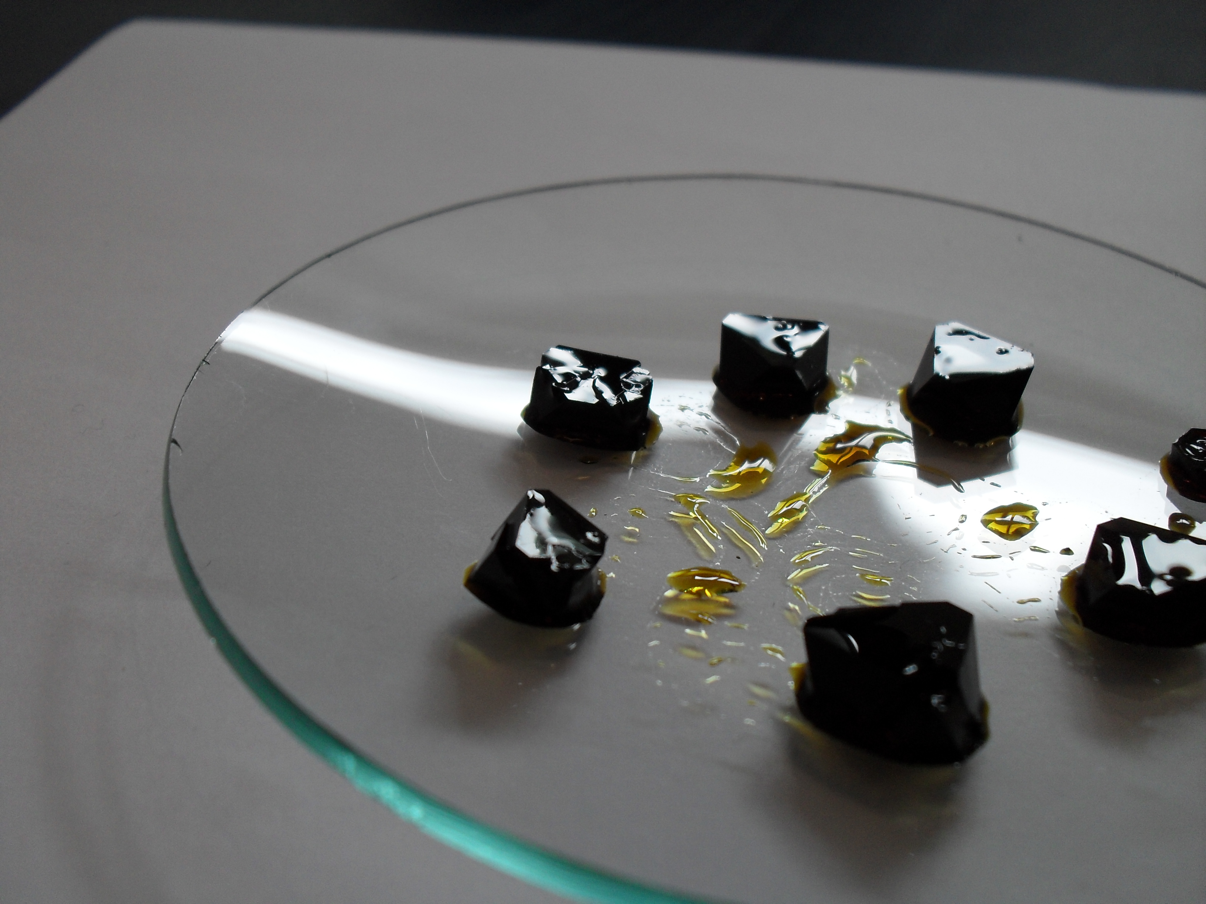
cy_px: 452
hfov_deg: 49.0
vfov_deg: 37.7
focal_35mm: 38
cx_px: 603
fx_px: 1324
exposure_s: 1/60
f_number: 2.8
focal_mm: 6.3
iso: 80
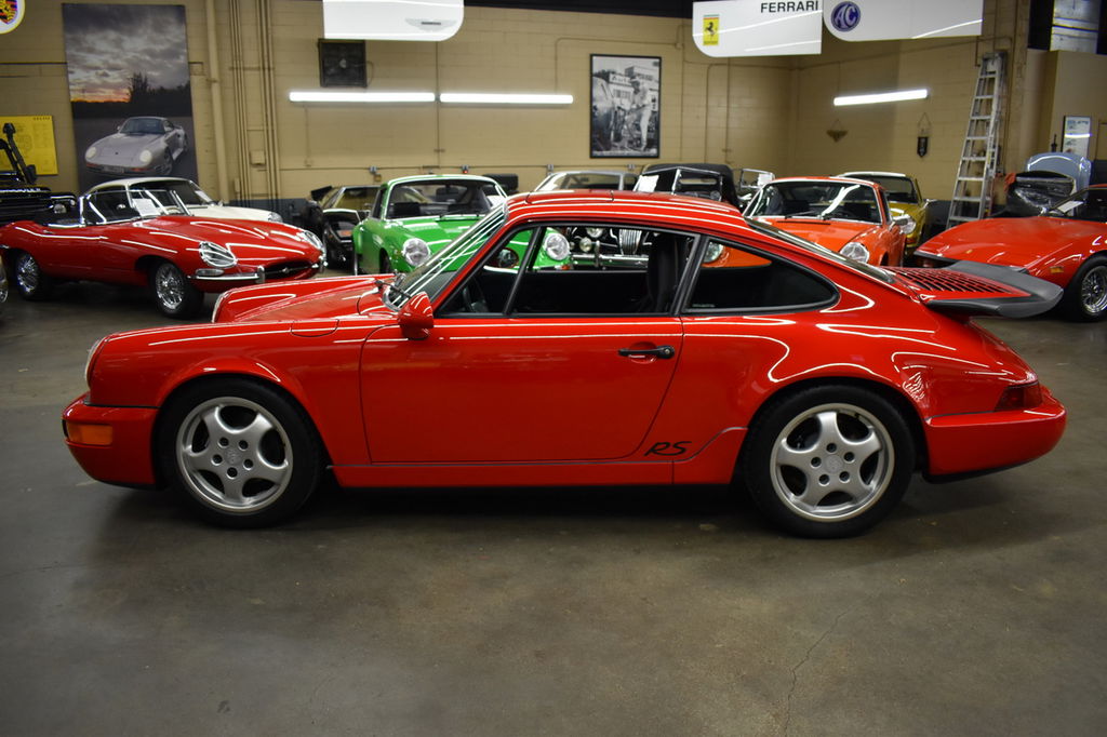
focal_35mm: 27
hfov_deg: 67.4
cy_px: 368
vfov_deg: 47.9
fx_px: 830
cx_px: 554
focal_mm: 18
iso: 800
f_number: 3.5
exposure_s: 1/125
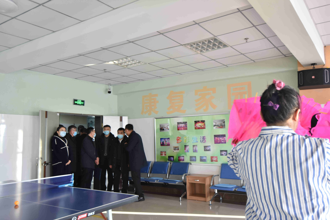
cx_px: 165
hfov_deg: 61.9
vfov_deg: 43.6
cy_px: 110
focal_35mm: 30
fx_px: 275
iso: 800
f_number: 4.5
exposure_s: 1/80
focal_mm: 20
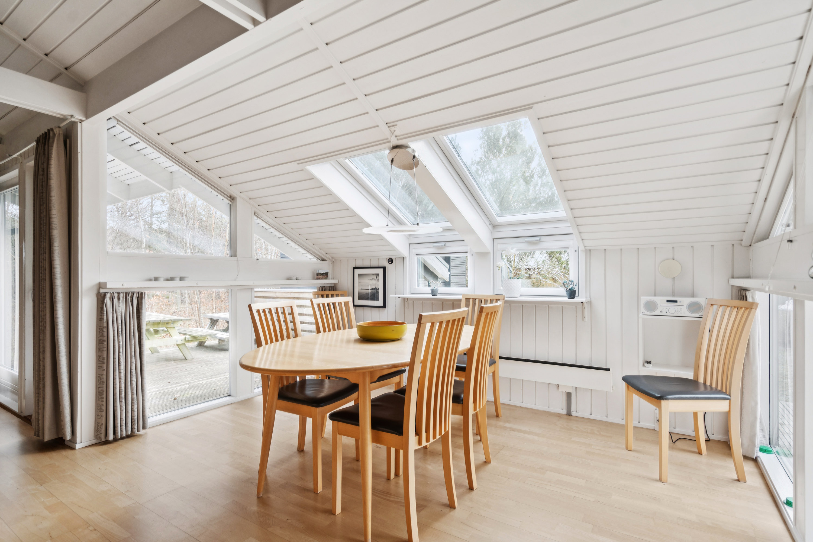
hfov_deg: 93.3
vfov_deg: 70.4
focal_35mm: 17
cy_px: 271
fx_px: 384
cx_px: 406
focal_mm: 17
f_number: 6.3
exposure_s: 1/80
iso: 400
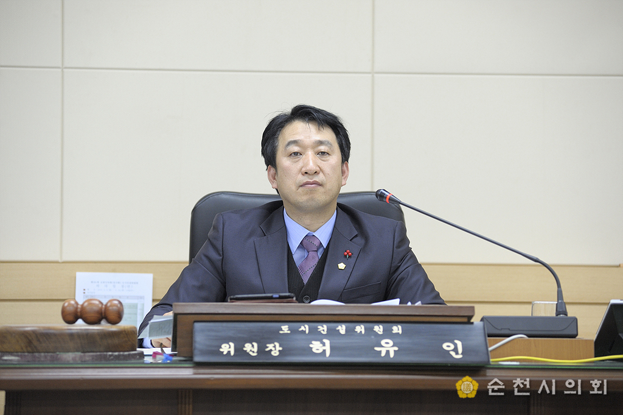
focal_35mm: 125
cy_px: 208
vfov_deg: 10.9
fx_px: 2161
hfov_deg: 16.4
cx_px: 312
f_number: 5.6
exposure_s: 1/125
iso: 1600
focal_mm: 125
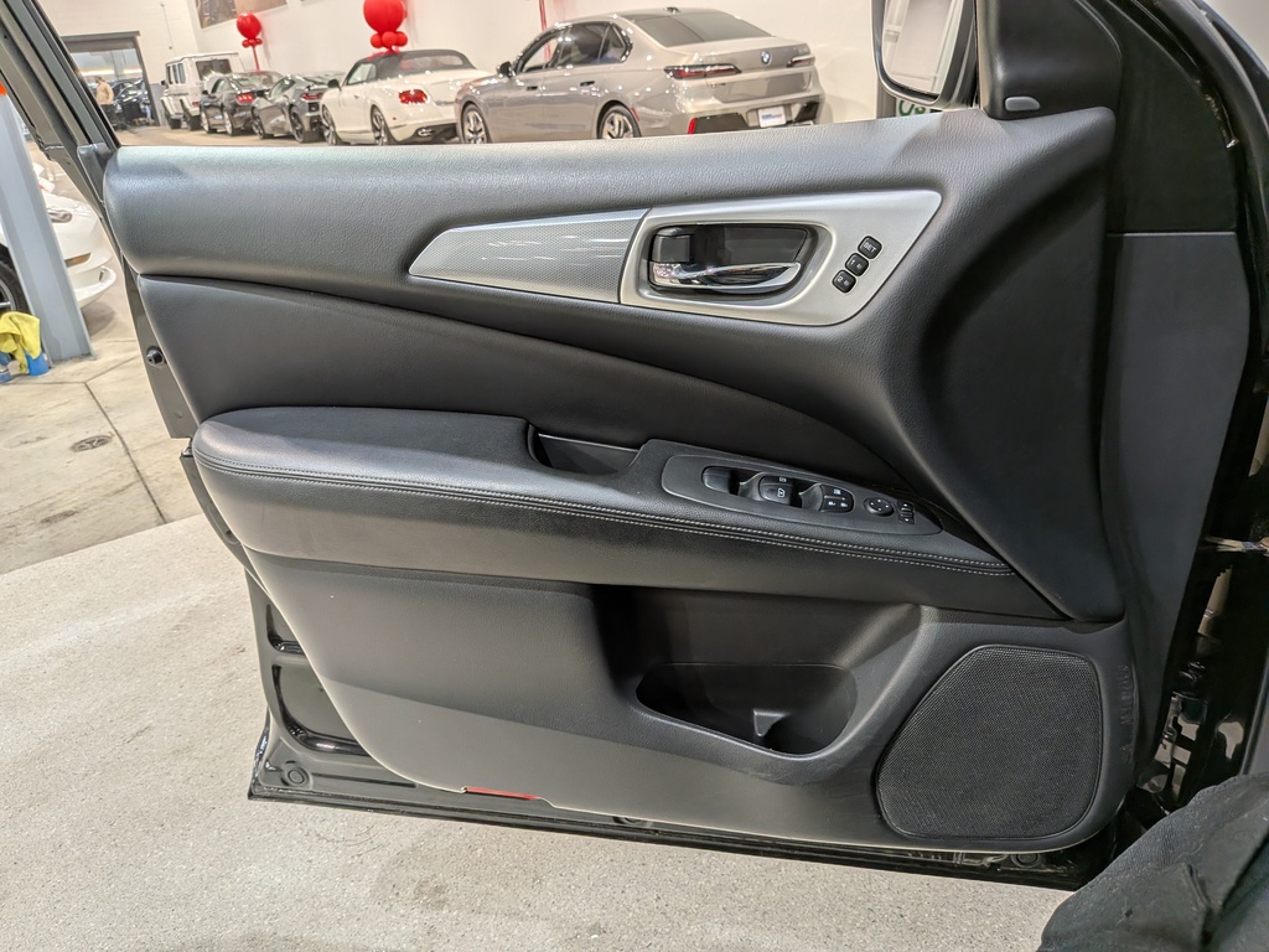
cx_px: 634
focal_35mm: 24
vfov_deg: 56.8
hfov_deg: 71.6
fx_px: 880
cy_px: 476
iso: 27
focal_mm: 4.53
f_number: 1.7
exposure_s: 1/196
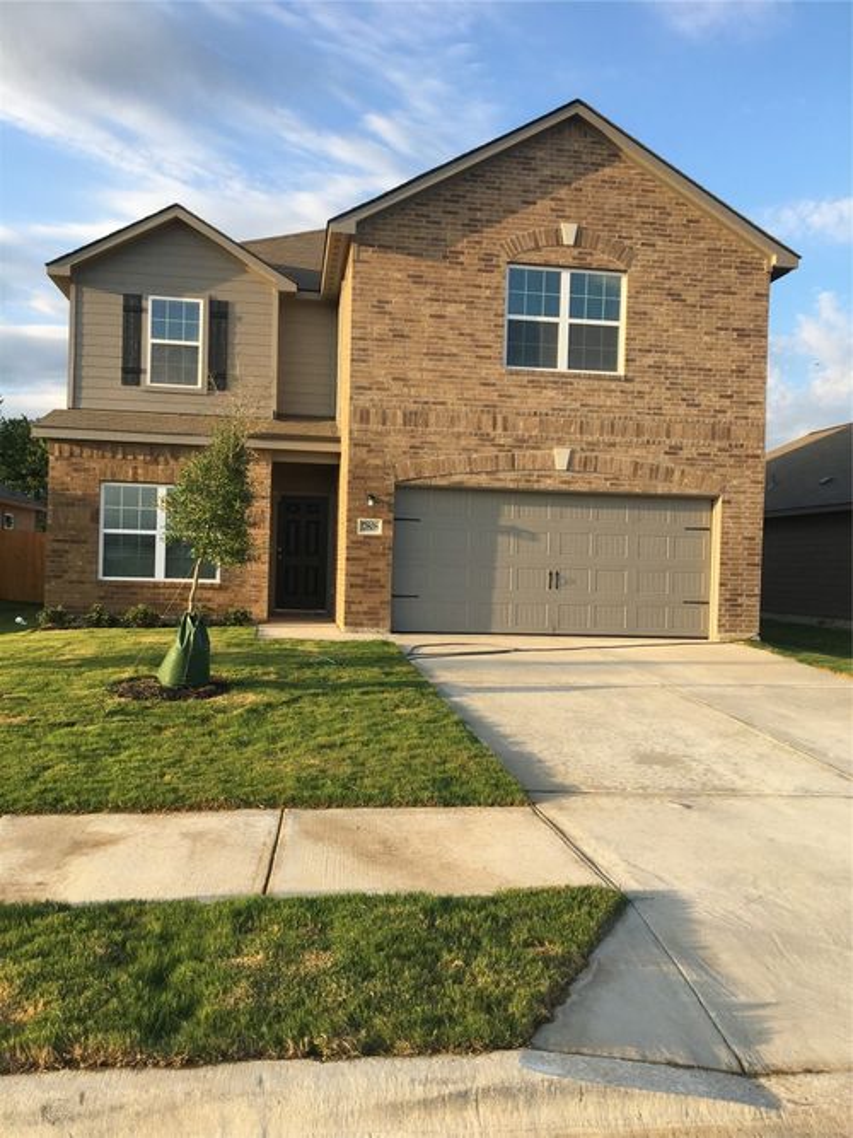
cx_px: 426
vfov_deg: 61.7
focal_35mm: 29
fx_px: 953
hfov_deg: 48.2
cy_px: 569
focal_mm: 4.15
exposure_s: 1/420
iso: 25
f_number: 2.2
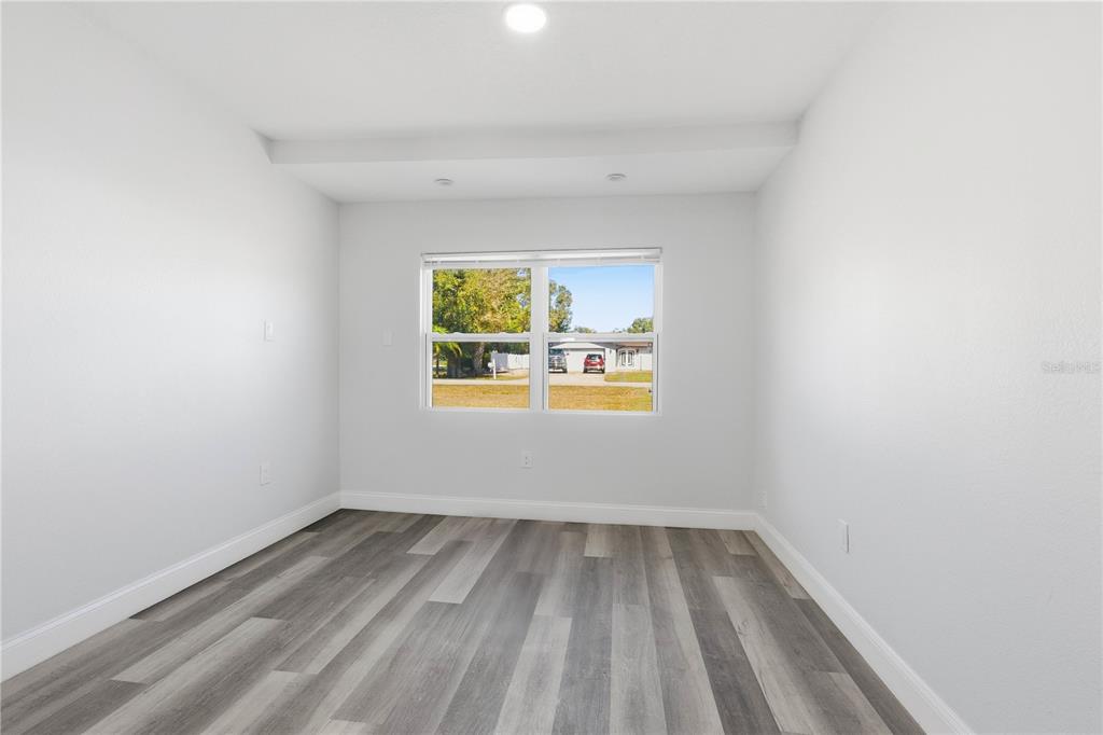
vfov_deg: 72.0
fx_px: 505
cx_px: 552
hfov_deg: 95.0
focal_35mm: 16
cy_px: 368
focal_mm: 16.5
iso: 1600
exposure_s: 1/400
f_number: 11
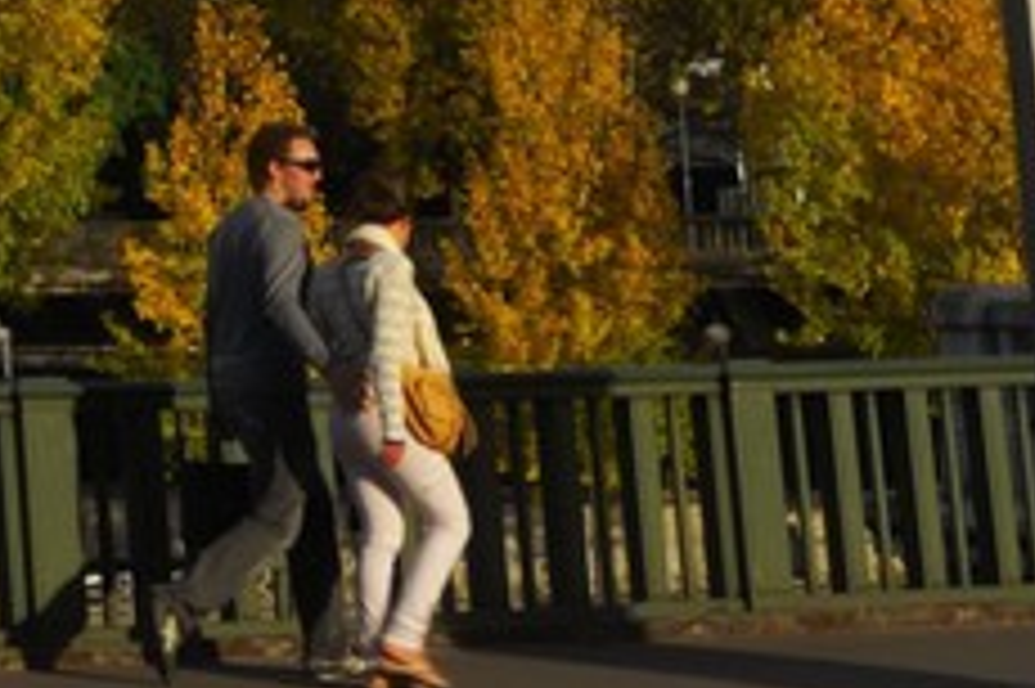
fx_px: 5702
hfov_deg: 9.4
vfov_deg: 6.3
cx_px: -1305
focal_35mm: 198
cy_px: -1358
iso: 100
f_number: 11
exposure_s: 1/100
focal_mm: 19
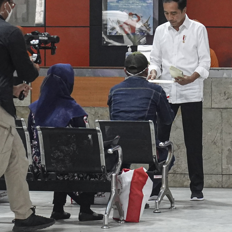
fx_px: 1244
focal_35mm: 164
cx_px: 122
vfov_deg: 10.7
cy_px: 91
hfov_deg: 10.7
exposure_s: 1/320
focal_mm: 70
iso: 5000
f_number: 2.8
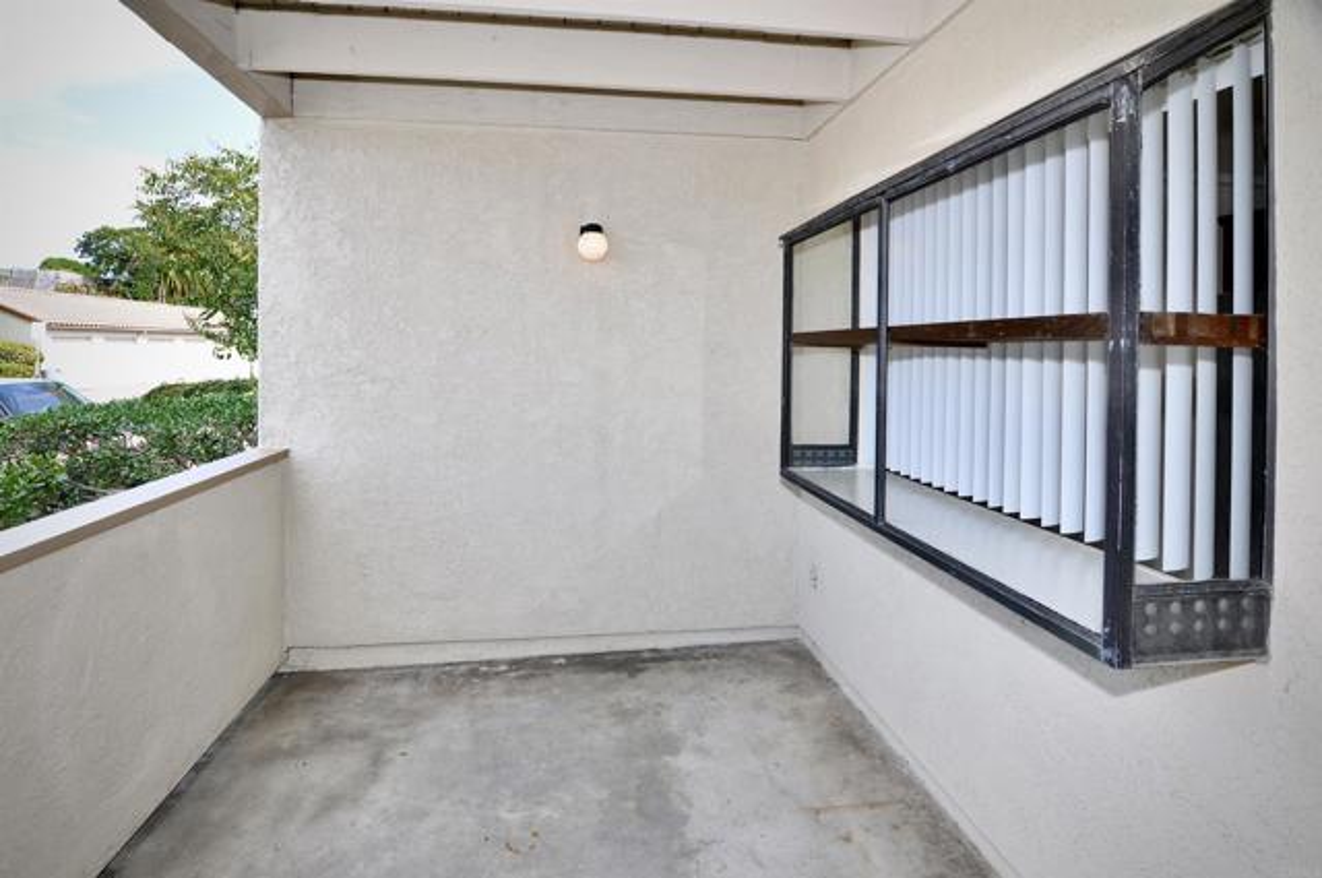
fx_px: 605
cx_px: 661
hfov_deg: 95.1
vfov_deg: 71.9
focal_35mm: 16
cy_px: 439
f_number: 5.6
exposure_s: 1/125
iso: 200
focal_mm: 11
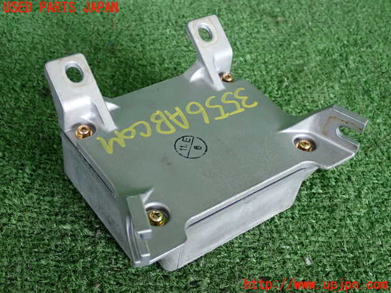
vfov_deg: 29.1
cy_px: 146
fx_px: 565
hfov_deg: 38.2
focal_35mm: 50
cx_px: 196
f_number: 3.2
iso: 500
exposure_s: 1/125
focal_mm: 9.01
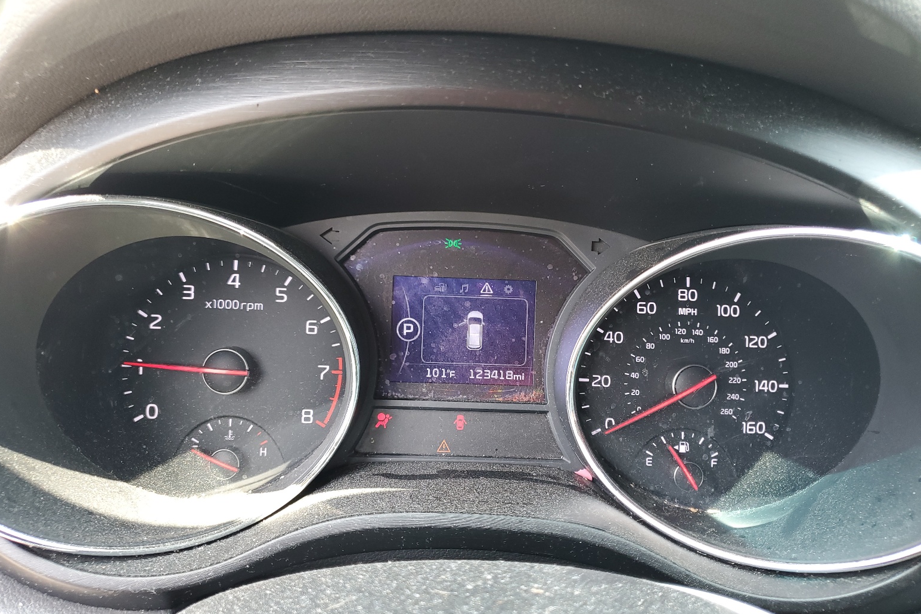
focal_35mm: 28
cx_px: 454
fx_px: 716
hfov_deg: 65.5
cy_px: 297
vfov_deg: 46.4
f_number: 1.5
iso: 57
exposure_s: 1/60.2
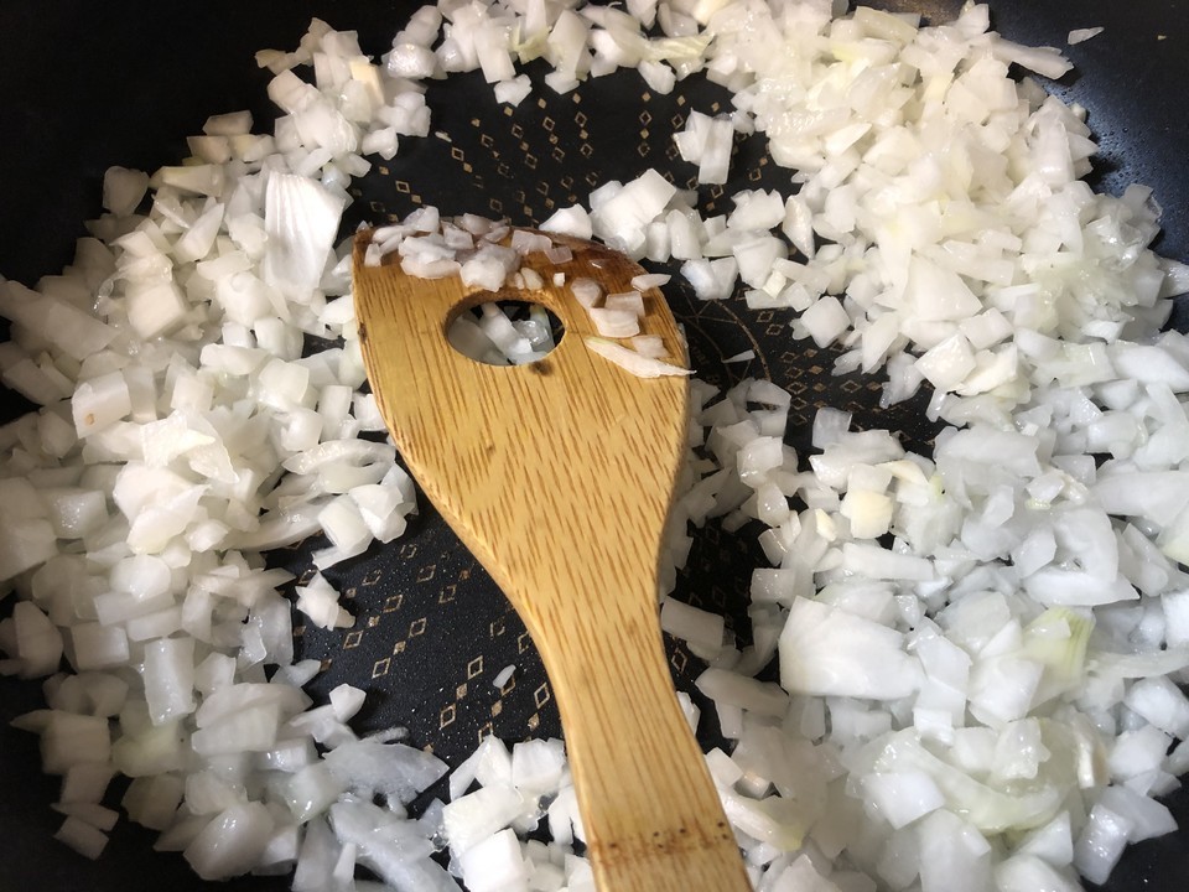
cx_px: 594
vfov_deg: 49.7
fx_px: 962
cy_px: 446
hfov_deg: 63.4
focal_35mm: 28
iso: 50
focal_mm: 3.99
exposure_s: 1/15
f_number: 1.8
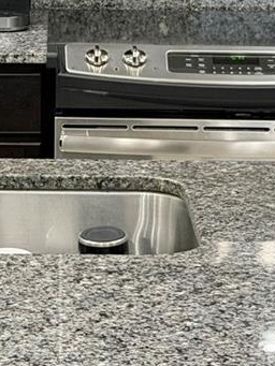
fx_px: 1789
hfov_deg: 8.8
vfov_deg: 11.5
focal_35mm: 169
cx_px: 16
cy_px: -61
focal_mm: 6.76
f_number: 1.78
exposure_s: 1/40
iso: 320
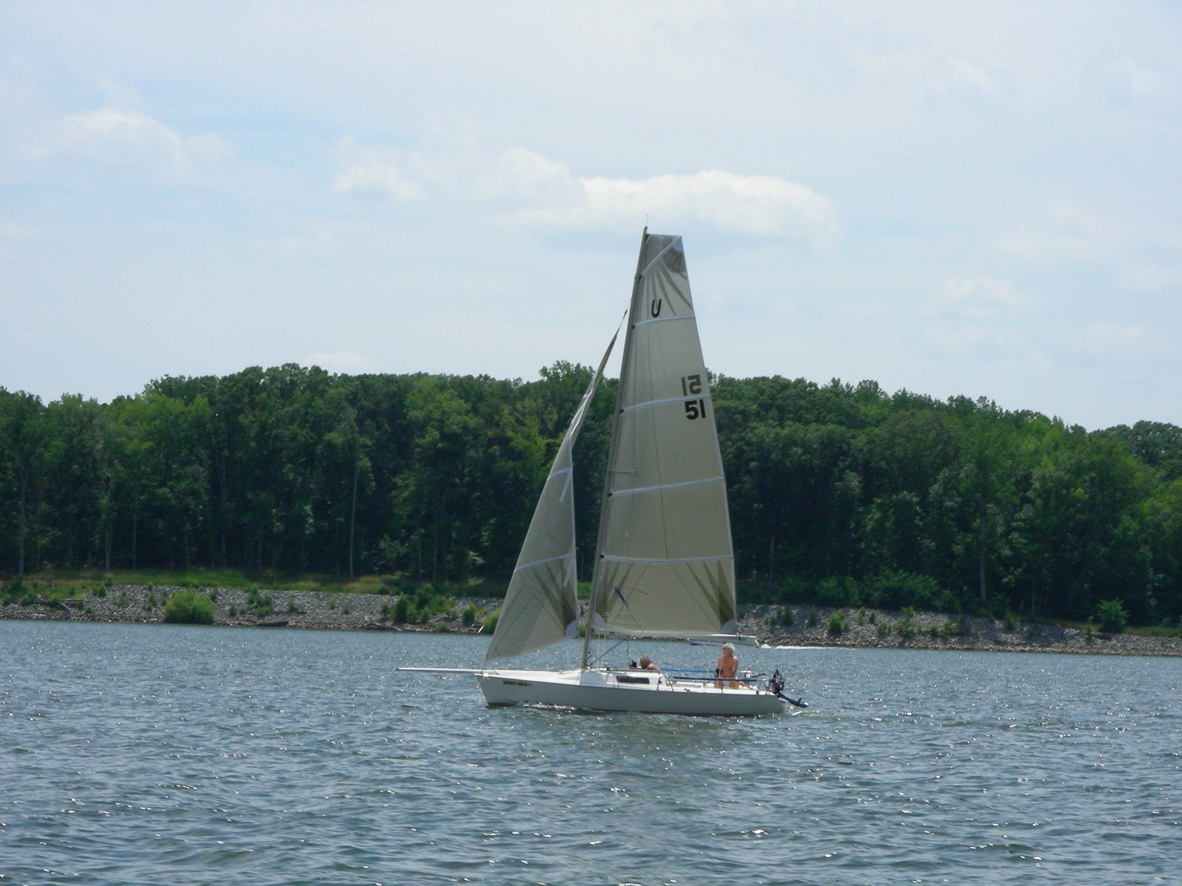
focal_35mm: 128
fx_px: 4371
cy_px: 443
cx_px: 591
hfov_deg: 15.4
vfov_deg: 11.6
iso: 50
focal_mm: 21.3
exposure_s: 1/381
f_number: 6.8
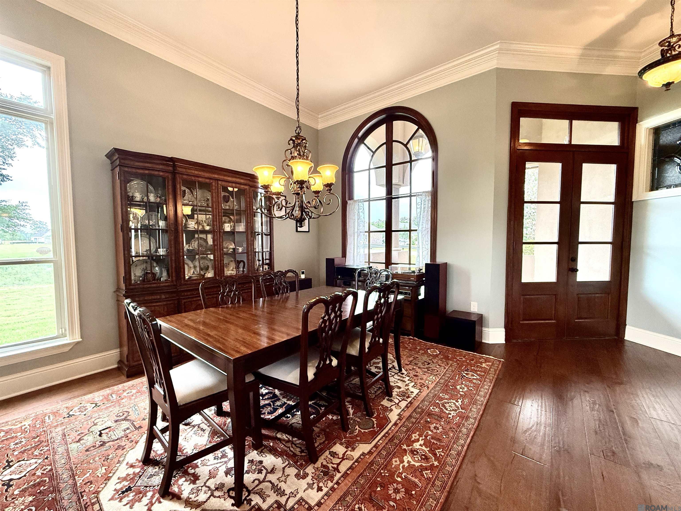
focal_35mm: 14
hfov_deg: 102.1
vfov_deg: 85.7
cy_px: 256
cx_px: 340
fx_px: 275
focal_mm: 2.22
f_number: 2.2
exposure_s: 1/120
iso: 320
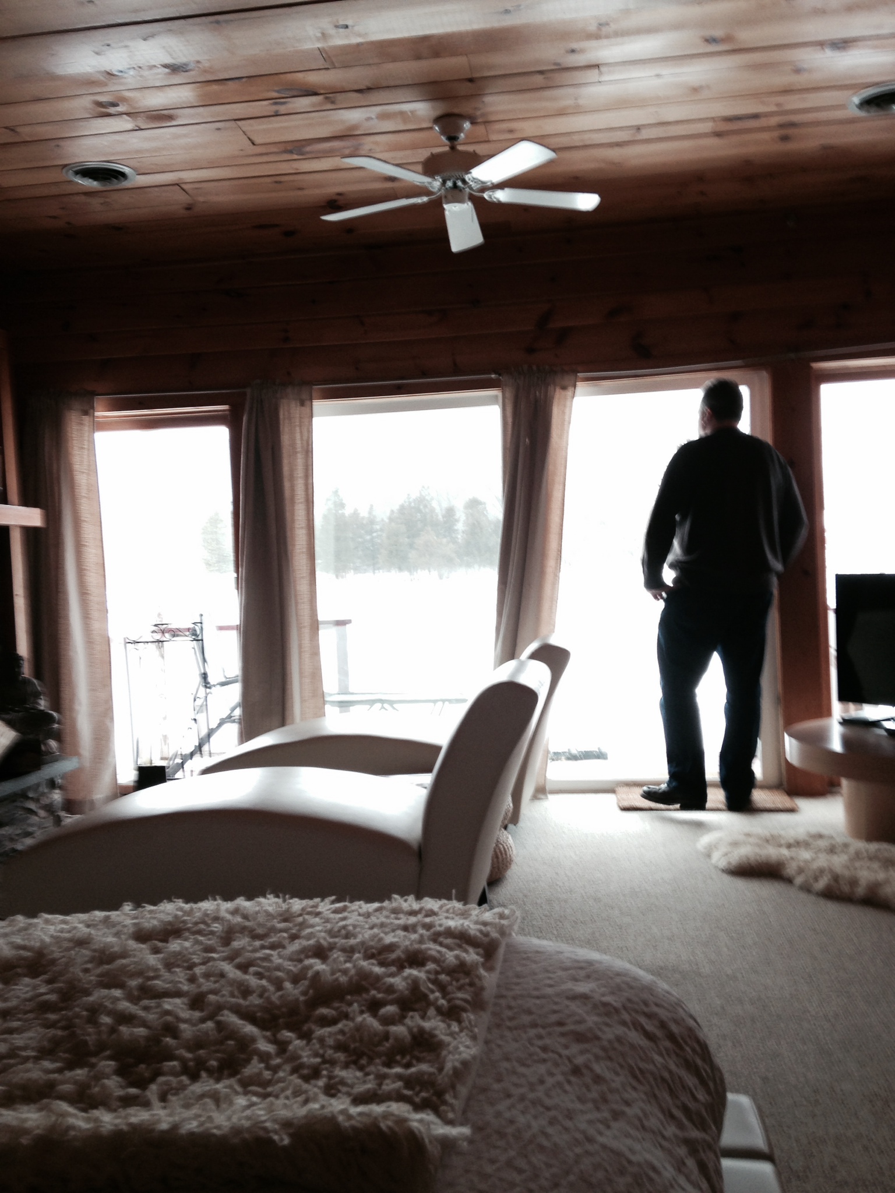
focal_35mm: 33
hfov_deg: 42.9
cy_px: 596
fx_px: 1138
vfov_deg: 55.4
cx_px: 448
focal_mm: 4.12
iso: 64
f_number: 2.4
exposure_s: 1/20
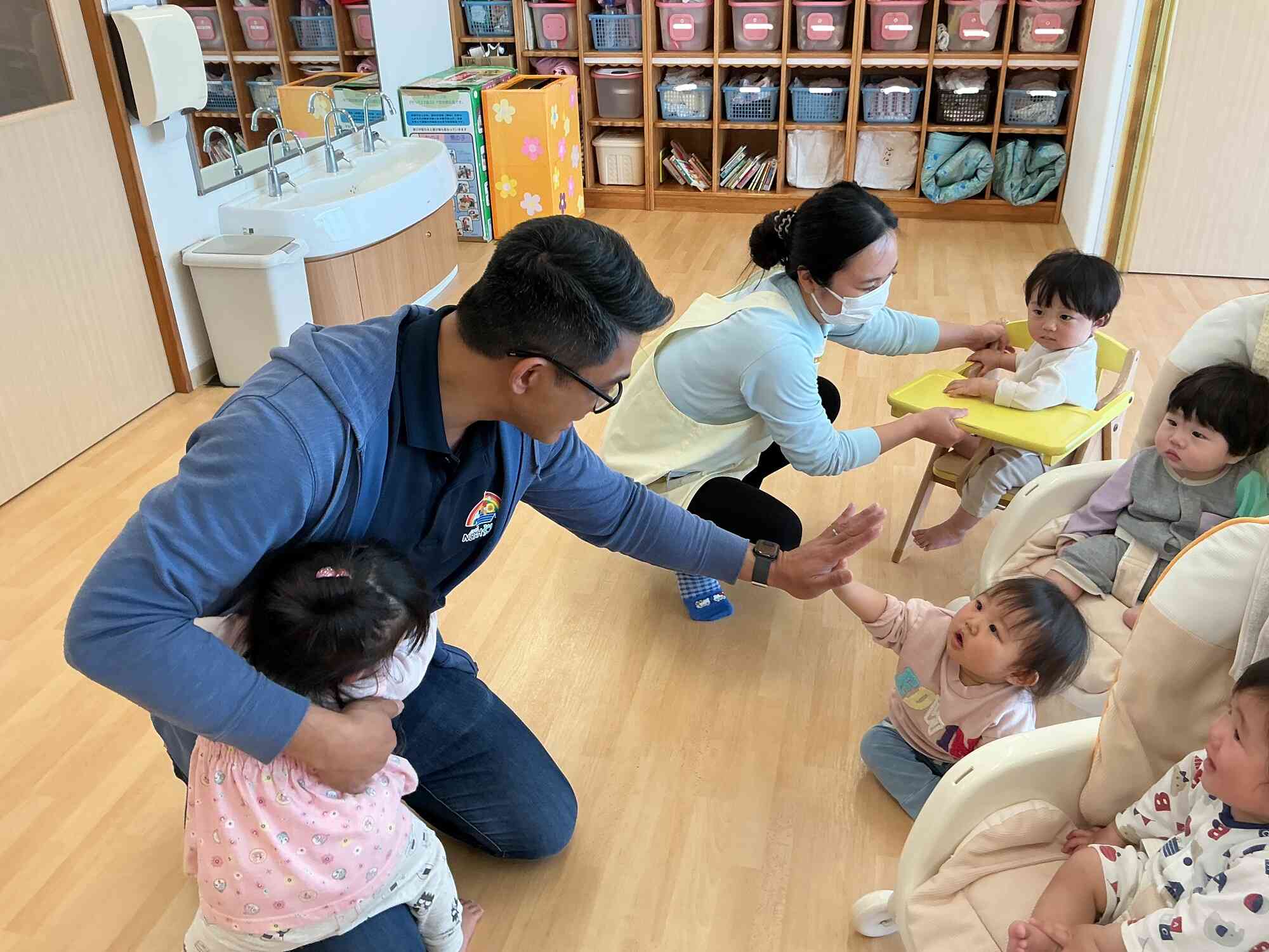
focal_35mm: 29
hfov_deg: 61.7
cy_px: 476
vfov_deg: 48.2
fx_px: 1063
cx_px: 634
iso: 40
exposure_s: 1/120
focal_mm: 3
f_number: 1.8
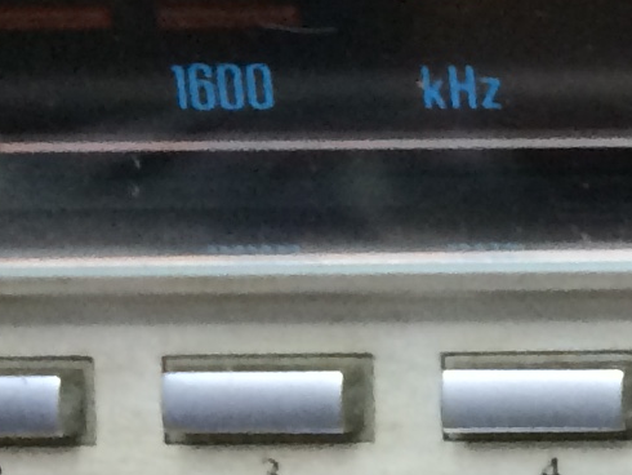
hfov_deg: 8.2
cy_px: 245
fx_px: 3525
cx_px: 2065
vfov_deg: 7.7
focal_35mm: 193
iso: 200
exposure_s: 1/33
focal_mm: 4.15
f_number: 2.2
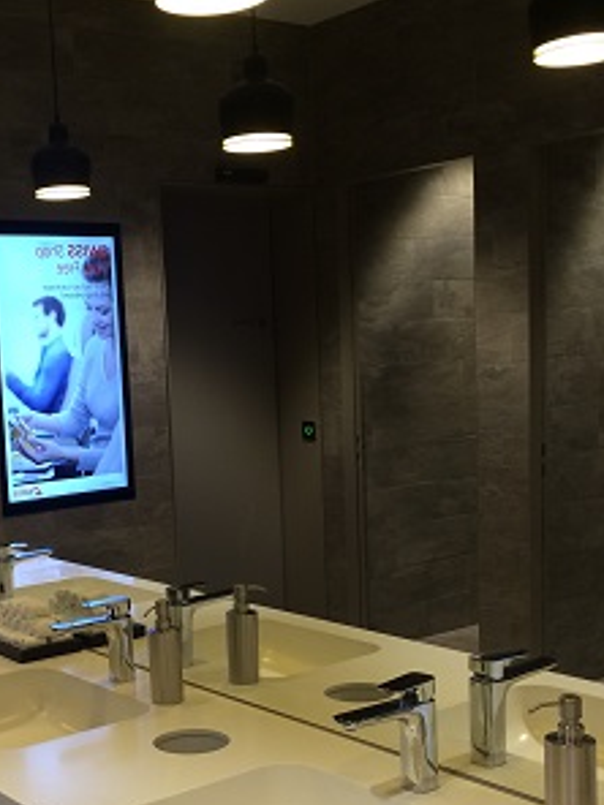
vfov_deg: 38.7
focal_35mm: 49
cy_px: 498
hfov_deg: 29.1
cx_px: 137
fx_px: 1140
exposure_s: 1/33
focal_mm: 4.15
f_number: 2.2
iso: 50
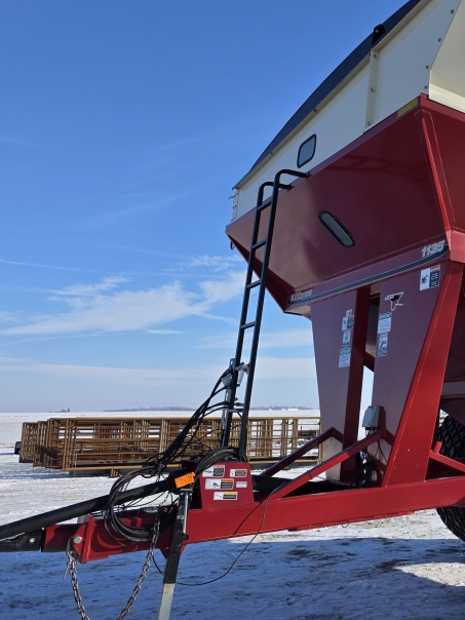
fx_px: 699
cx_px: 516
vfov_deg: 47.9
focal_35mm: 39
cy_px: 317
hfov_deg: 32.3
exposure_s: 1/6574
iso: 80
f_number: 1.7
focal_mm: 6.3
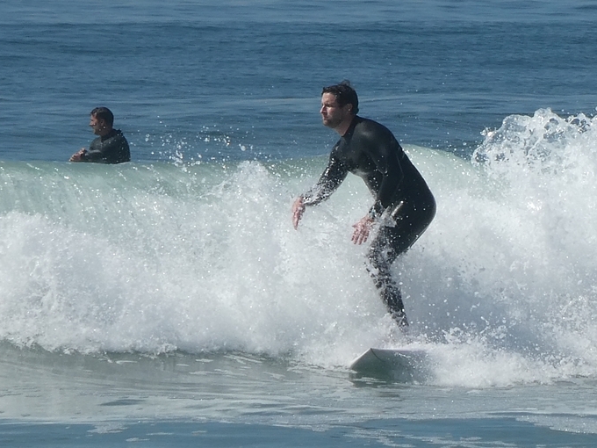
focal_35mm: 348
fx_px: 6002
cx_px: 401
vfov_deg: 4.3
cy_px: 163
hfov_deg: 5.7
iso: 80
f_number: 5.6
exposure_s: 1/800
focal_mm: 41.4
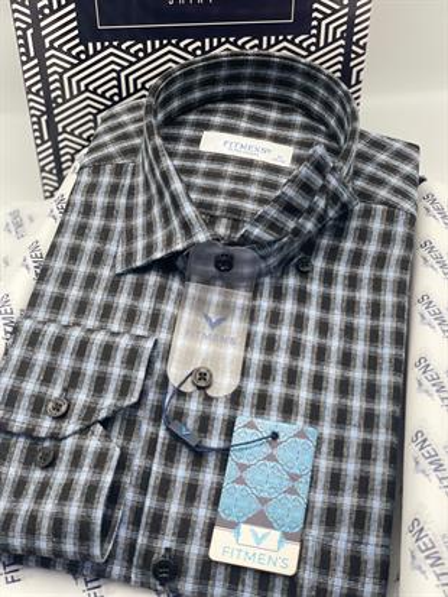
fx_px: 897
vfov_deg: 36.8
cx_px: 224
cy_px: 298
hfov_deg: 28.0
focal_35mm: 52
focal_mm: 6
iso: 25
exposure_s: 1/100
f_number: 2
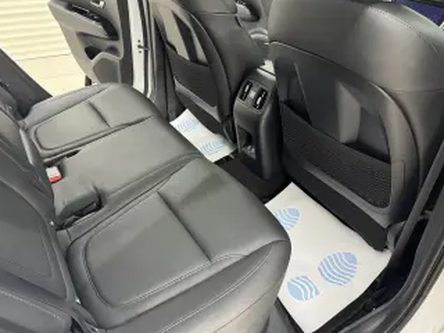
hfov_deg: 65.2
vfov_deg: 51.4
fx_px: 346
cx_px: 201
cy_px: 169
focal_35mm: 27
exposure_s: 1/50
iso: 640
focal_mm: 6.76
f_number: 1.78
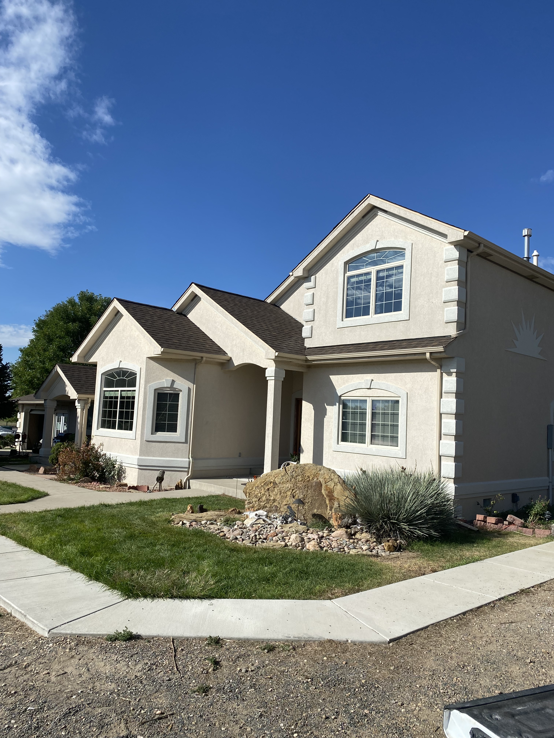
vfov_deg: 67.3
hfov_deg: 53.1
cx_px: 277
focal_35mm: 26
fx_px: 555
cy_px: 369
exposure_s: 1/4274
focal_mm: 4.25
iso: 32
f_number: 1.8
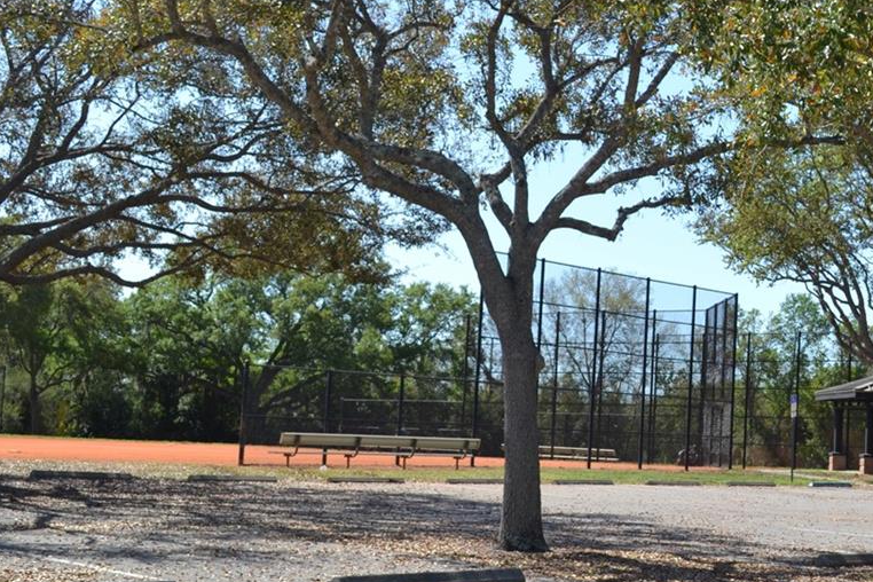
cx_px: 802
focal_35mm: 63
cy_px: 307
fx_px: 1528
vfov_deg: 21.6
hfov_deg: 30.4
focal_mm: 20
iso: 100
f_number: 8
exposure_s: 1/250
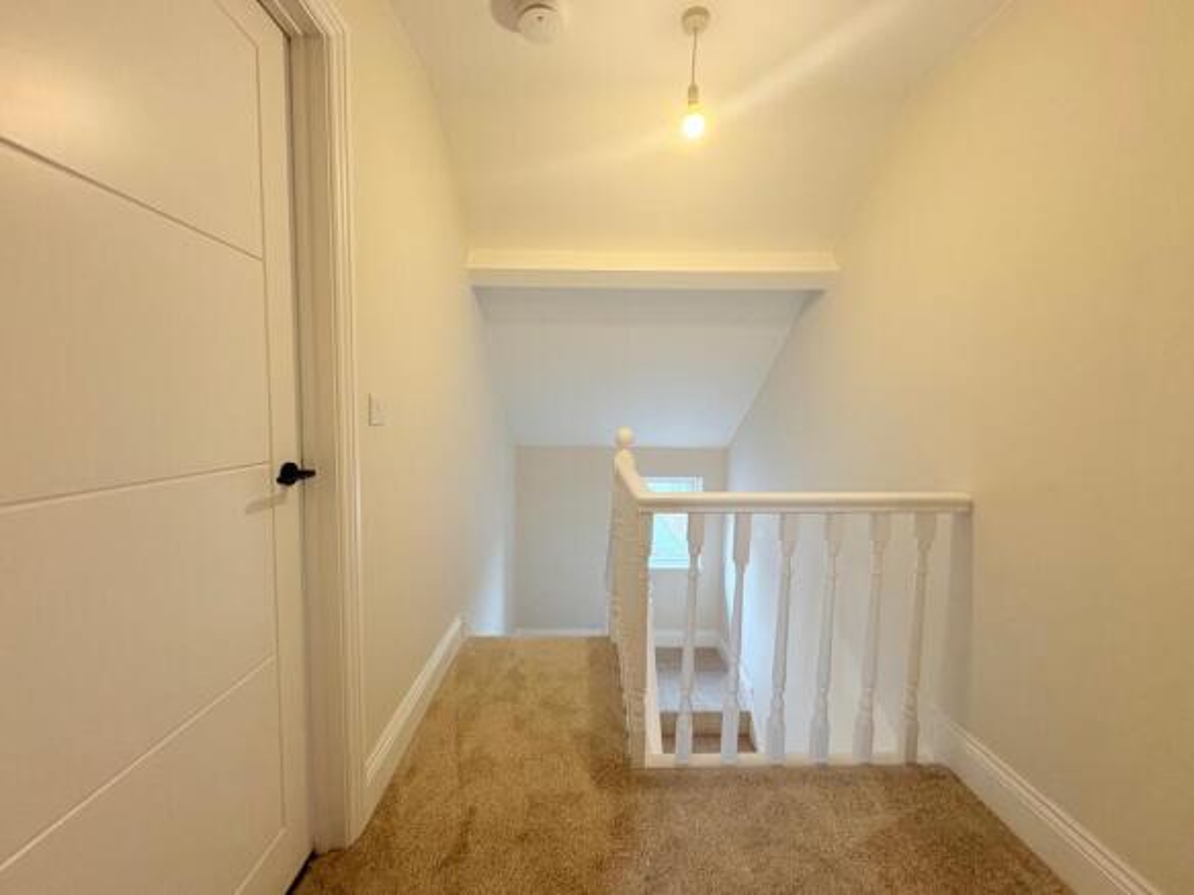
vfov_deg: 85.7
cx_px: 597
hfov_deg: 102.1
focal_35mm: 14
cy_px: 448
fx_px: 483
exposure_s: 1/100
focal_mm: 2.22
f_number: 2.2
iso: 250
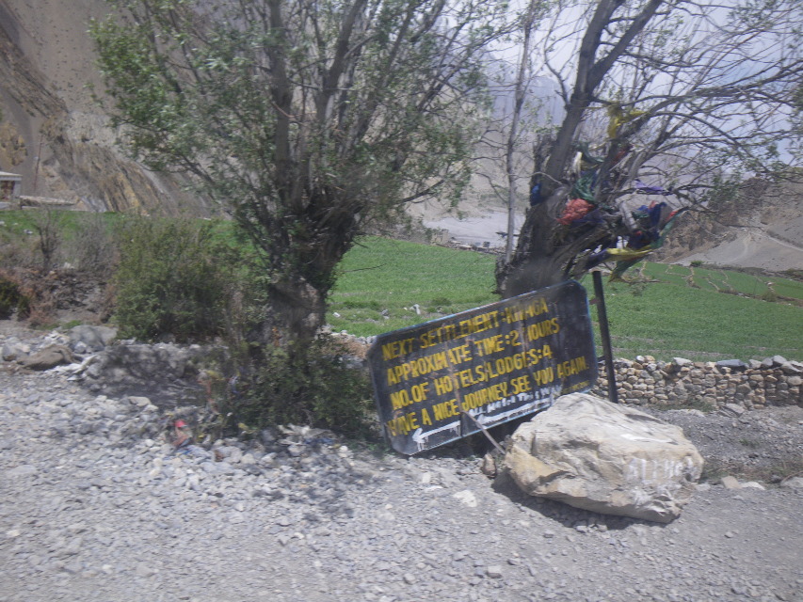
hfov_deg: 63.4
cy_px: 301
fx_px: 650
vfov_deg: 49.8
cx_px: 402
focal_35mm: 28
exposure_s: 1/400
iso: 50
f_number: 4.2
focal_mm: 5
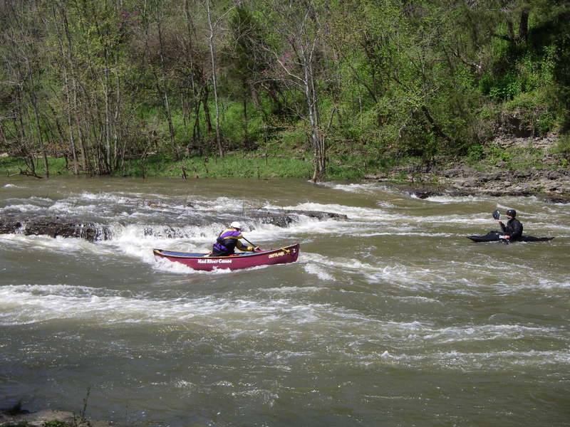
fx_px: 1037
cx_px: 285
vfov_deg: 23.3
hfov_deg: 30.7
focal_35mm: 63
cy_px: 214
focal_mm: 10.5
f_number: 7.4
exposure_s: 1/200
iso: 80
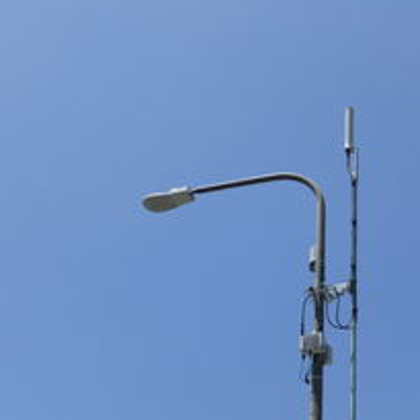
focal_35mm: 81
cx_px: 264
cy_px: 250
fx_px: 1112
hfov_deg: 21.3
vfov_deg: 21.4
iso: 100
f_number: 4.2
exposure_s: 1/1000
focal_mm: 8.5
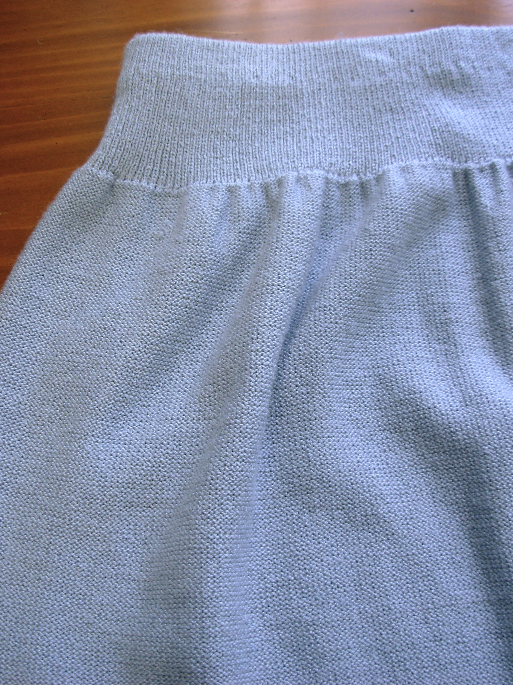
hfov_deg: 37.7
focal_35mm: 38
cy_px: 342
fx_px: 751
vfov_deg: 49.0
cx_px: 256
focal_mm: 6.3
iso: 50
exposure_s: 1/18.5
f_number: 2.9
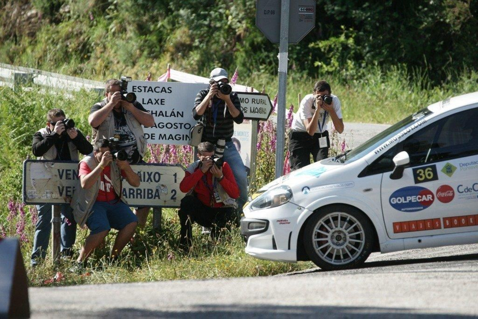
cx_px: 239
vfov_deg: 3.8
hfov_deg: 5.7
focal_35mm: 360
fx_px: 4780
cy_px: 160
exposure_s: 1/1600
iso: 800
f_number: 5.6
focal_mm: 360
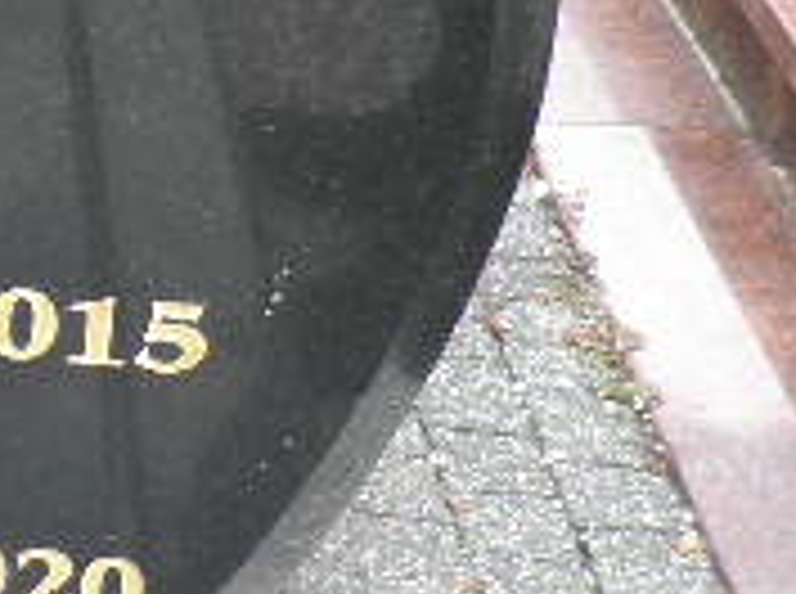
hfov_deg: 18.6
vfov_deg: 16.1
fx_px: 1997
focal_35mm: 87
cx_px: -553
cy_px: -153
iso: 64
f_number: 3.3
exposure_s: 1/60
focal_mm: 4.3
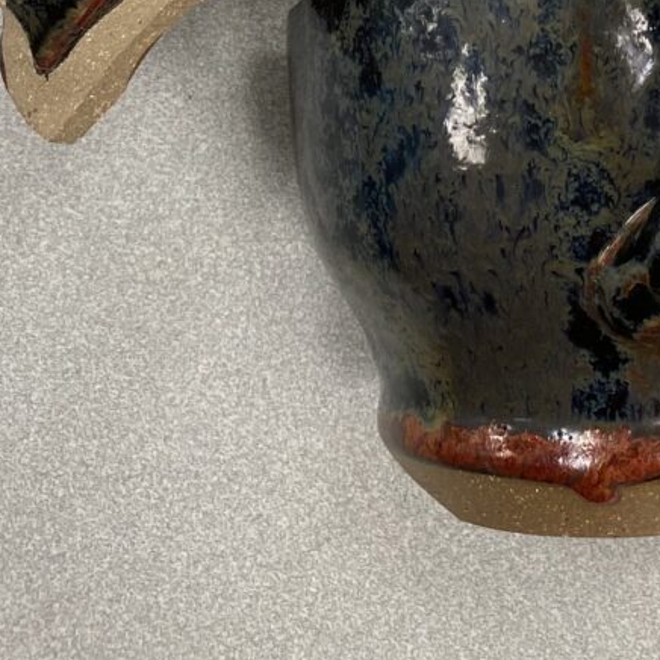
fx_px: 1747
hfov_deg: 20.9
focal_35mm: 81
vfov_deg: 18.7
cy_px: -348
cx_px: 595
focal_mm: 4.25
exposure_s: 1/60
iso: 64
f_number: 1.8
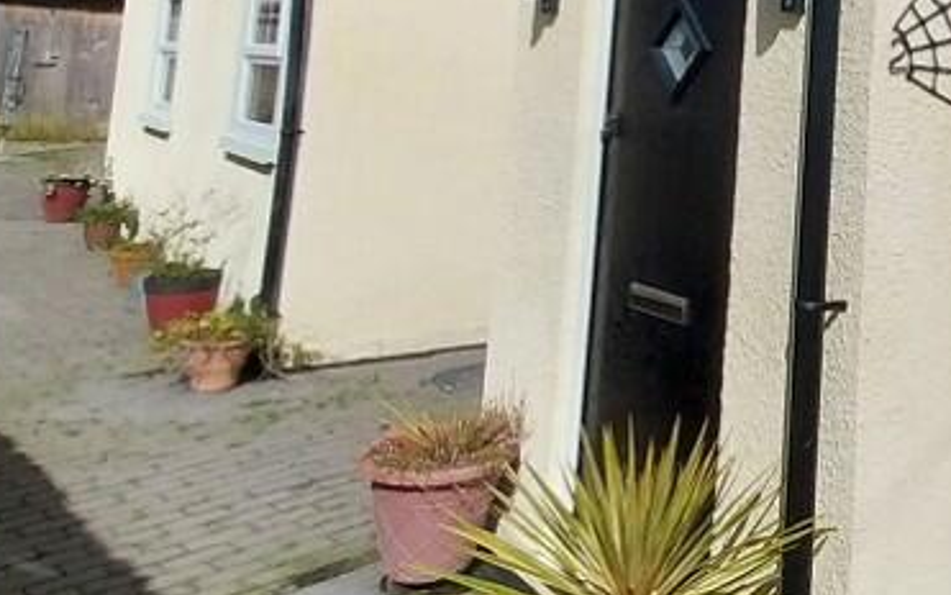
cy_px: -10
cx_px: 989
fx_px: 985
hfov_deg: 42.9
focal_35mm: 38
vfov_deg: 31.0
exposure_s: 1/3779
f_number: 2.2
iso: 64
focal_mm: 1.13
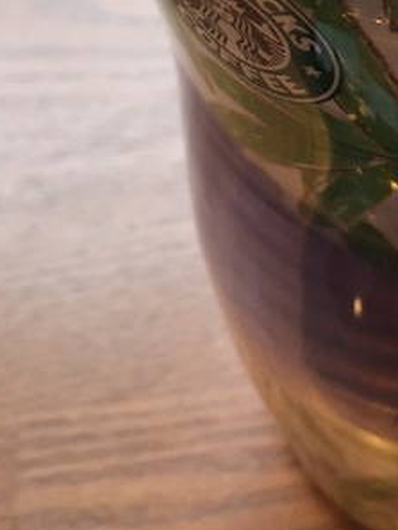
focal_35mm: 100
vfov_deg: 18.0
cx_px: 491
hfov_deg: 14.3
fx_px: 1532
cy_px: -214
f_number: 2.2
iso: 32
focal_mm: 4.15
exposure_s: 1/60
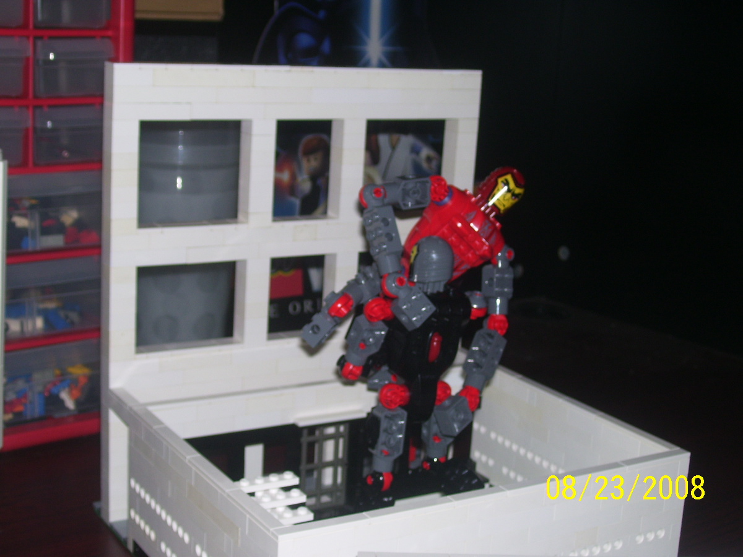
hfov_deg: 33.8
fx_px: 1223
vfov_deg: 25.7
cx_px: 372
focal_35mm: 57
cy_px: 278
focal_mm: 9.4
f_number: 3.4
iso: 80
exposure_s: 1/60
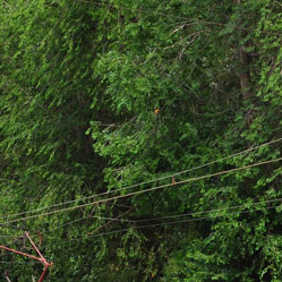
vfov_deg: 6.3
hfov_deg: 6.3
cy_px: 193
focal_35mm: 276
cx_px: 3
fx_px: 2544
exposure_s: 1/400
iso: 200
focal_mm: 45
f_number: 7.1
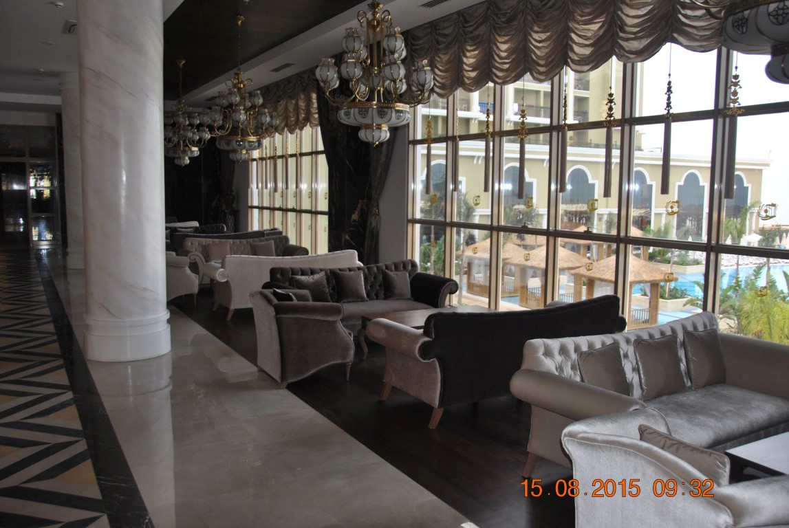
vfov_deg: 43.7
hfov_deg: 61.9
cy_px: 264
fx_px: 658
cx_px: 394
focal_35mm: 30
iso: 200
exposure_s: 1/60
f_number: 3.5
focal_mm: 20
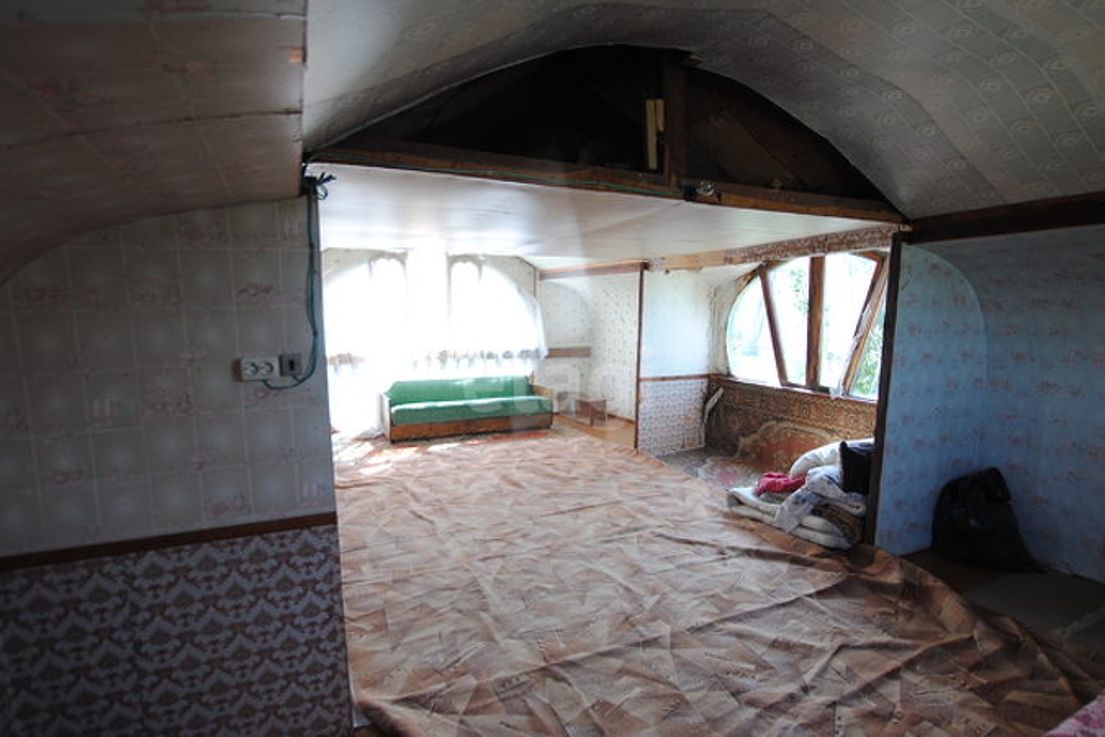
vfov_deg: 68.8
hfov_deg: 91.5
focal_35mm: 18
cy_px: 377
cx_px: 560
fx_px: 538
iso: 200
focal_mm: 11
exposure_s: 1/60
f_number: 4
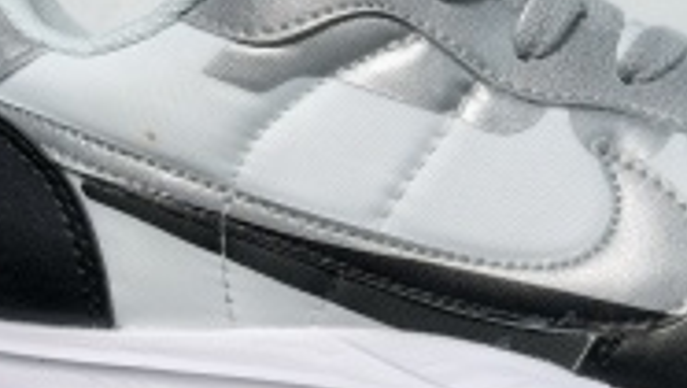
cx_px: 451
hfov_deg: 26.7
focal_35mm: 79
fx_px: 1440
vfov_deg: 15.3
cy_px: 249
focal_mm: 6.98
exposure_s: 1/422
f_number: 2
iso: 50
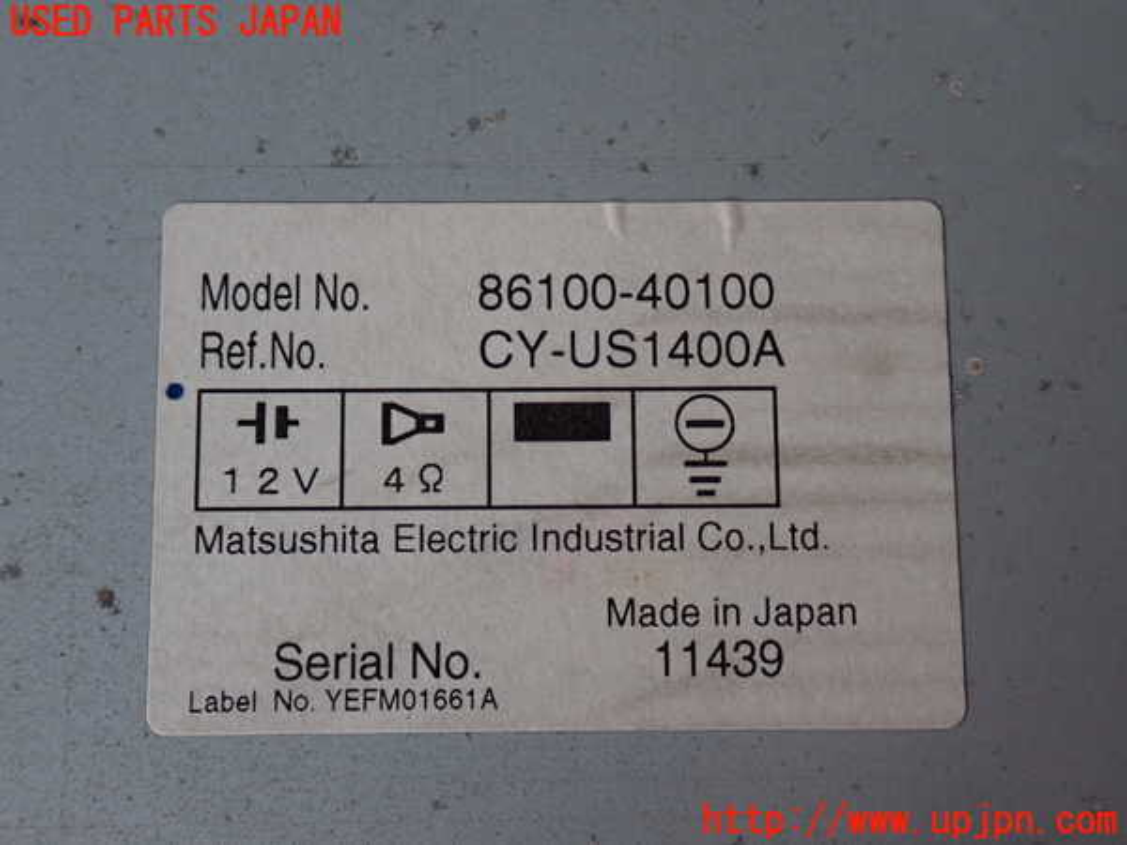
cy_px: 422
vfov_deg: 37.7
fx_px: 1237
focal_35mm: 38
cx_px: 564
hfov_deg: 49.0
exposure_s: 1/40
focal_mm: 6.83
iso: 320
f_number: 2.7
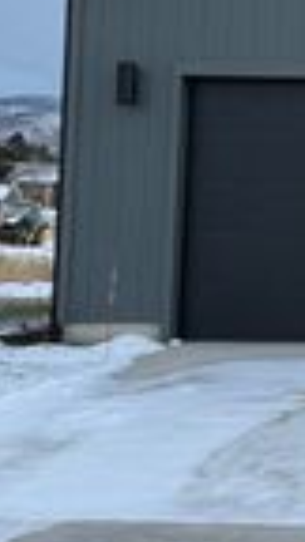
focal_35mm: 121
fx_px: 1740
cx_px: 693
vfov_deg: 17.6
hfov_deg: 9.1
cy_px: 107
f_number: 1.78
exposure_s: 1/121
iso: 80
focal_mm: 6.76
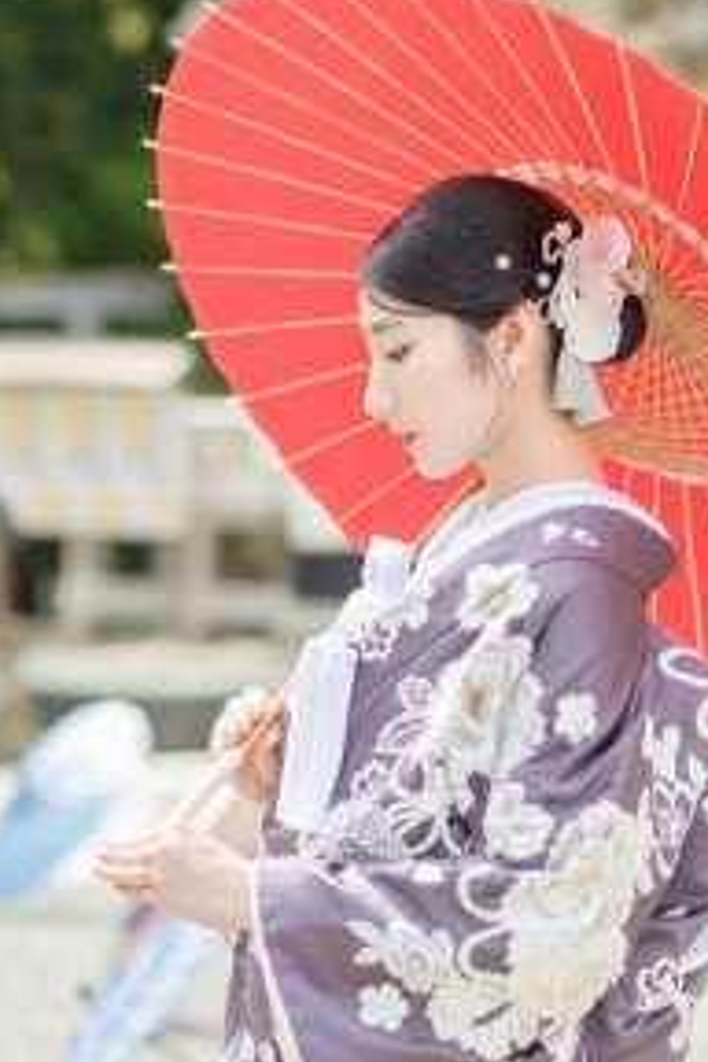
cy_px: 448
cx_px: 343
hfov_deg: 9.7
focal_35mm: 142
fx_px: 4189
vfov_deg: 14.4
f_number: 2.8
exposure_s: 1/1600
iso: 200
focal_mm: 85
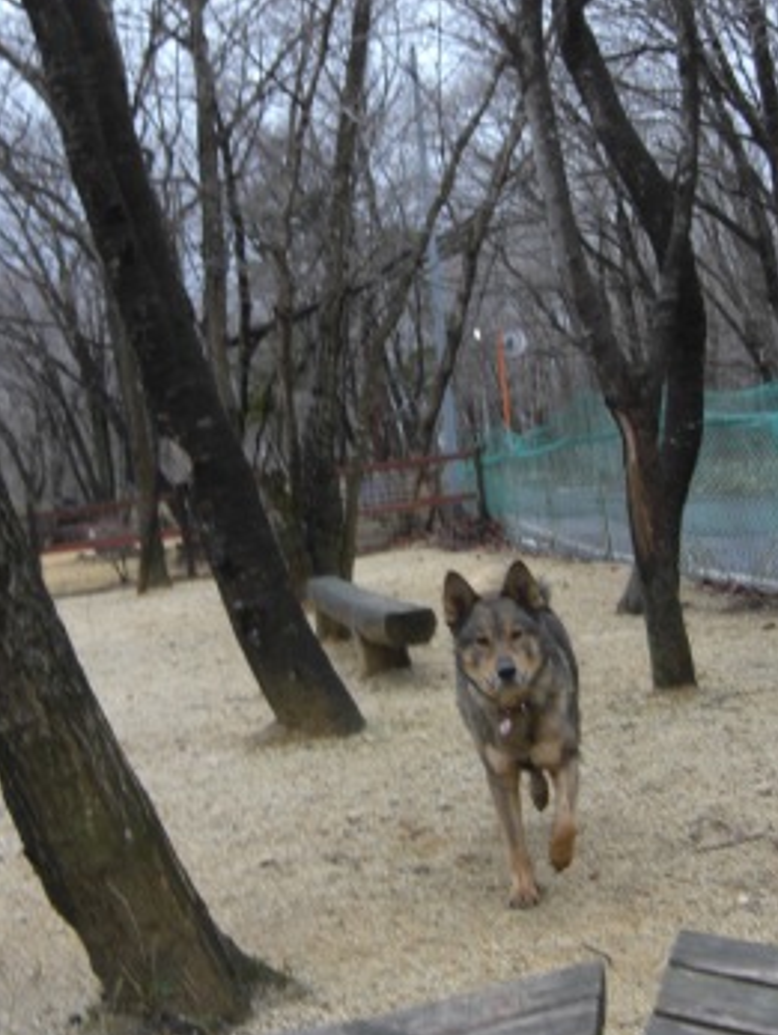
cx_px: 385
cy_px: 456
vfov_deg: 38.8
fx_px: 1466
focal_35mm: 49
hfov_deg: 29.7
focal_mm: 7.9
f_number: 2.8
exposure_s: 1/160
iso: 80
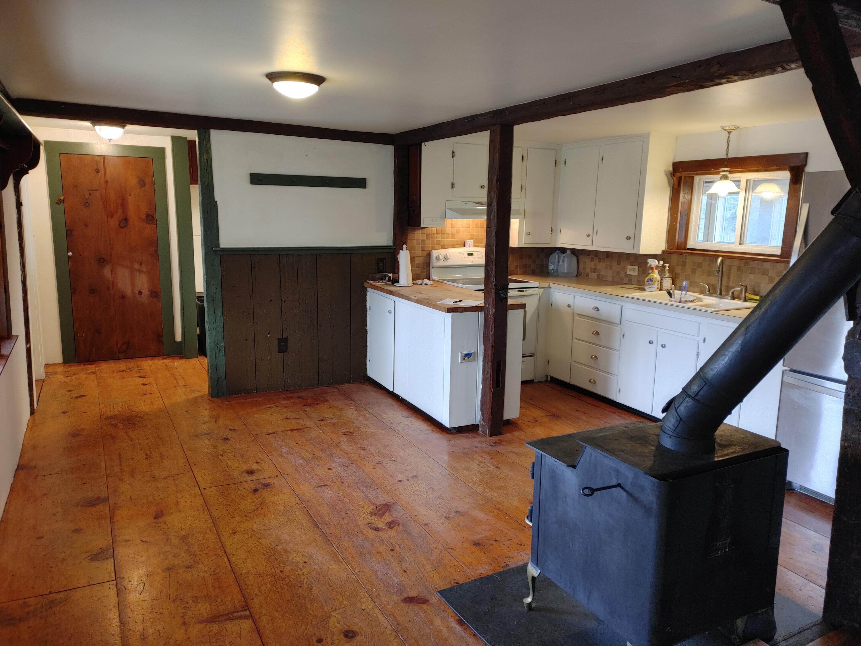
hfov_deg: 67.3
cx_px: 430
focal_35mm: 26
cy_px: 323
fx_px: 647
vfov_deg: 53.1
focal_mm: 5.58
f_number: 1.8
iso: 200
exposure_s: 1/30
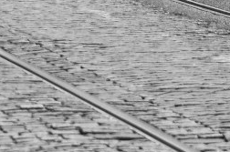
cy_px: -194
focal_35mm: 607
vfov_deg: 2.2
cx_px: -163
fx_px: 3873
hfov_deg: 3.4
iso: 200
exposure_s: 1/640
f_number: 5.6
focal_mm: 85
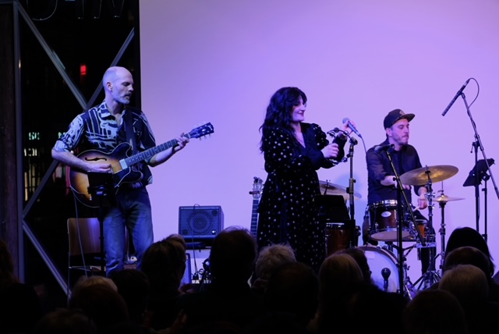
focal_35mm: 113
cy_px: 167
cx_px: 250
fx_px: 1568
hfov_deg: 18.1
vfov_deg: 12.2
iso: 640
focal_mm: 75.4
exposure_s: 1/60
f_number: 5
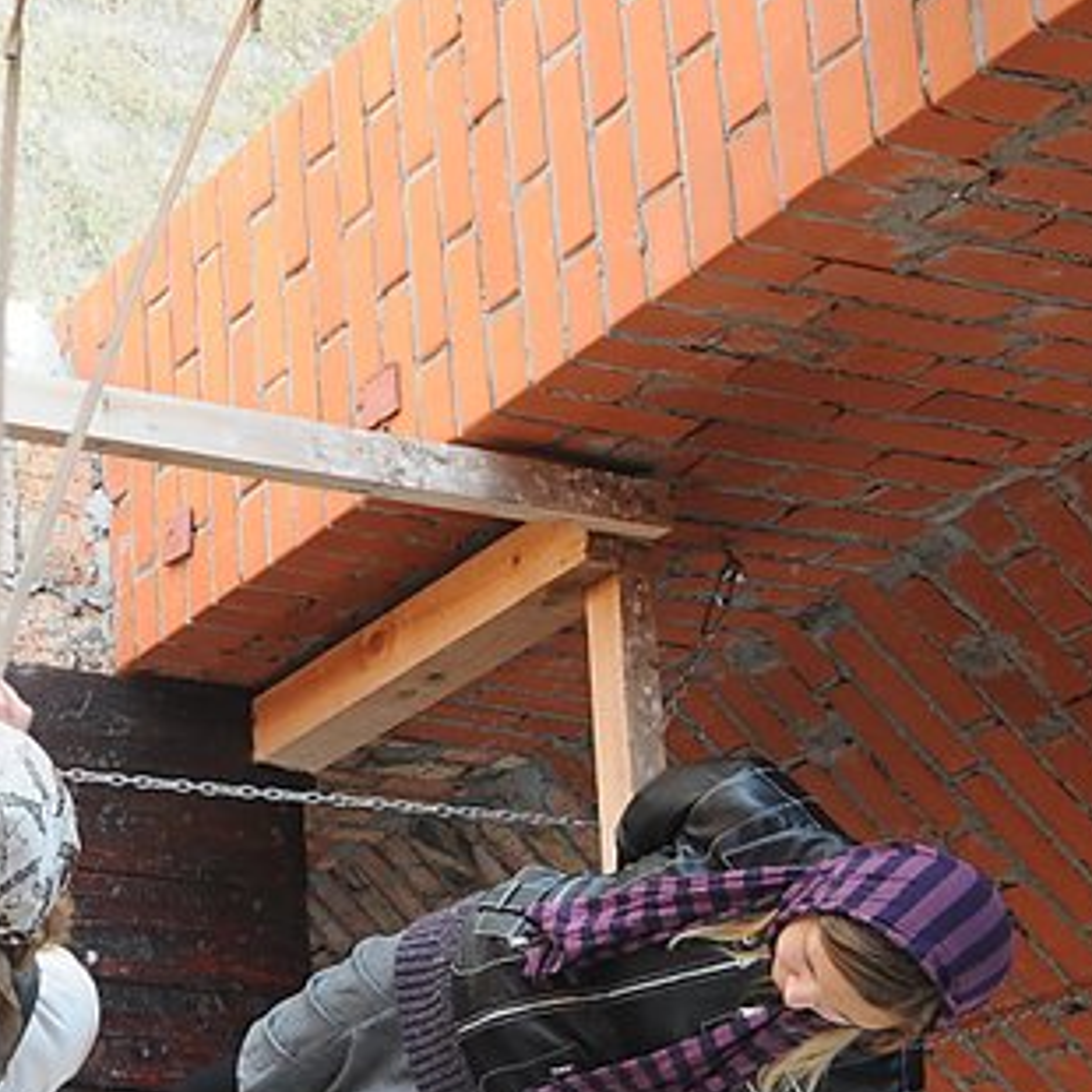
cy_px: 611
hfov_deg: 17.8
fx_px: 3284
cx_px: -292
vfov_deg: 18.9
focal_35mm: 92
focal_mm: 28
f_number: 8
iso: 400
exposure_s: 1/40
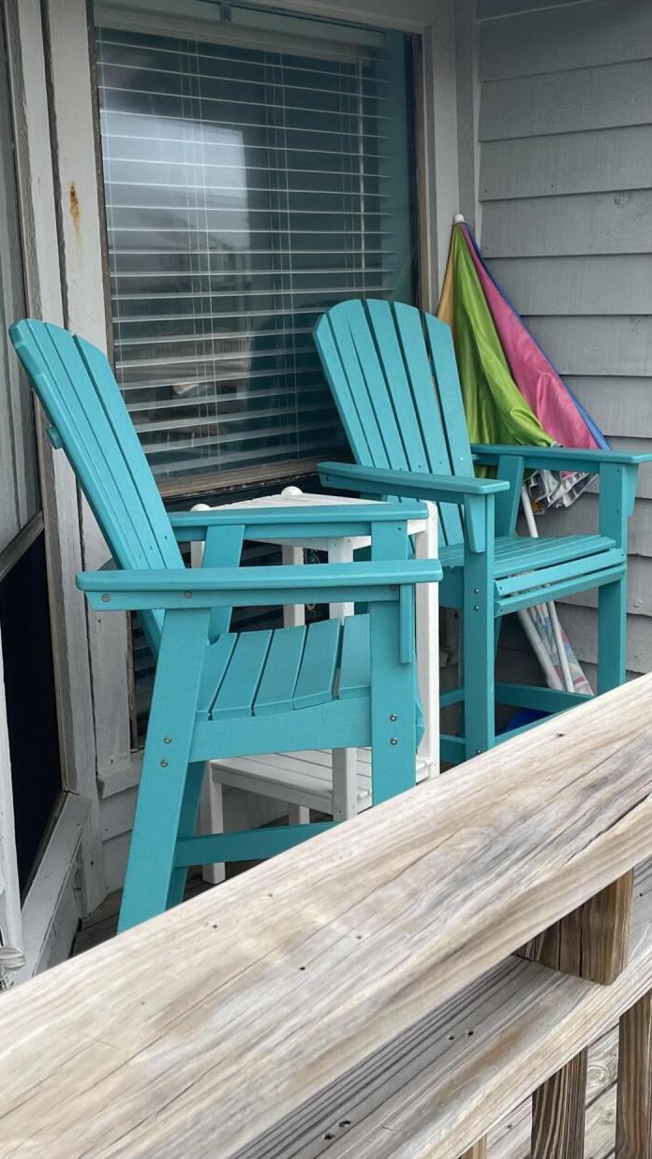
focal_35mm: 44
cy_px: 506
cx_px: 393
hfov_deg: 27.0
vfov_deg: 46.3
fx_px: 1353
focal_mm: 5.1
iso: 32
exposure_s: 1/631
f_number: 1.6
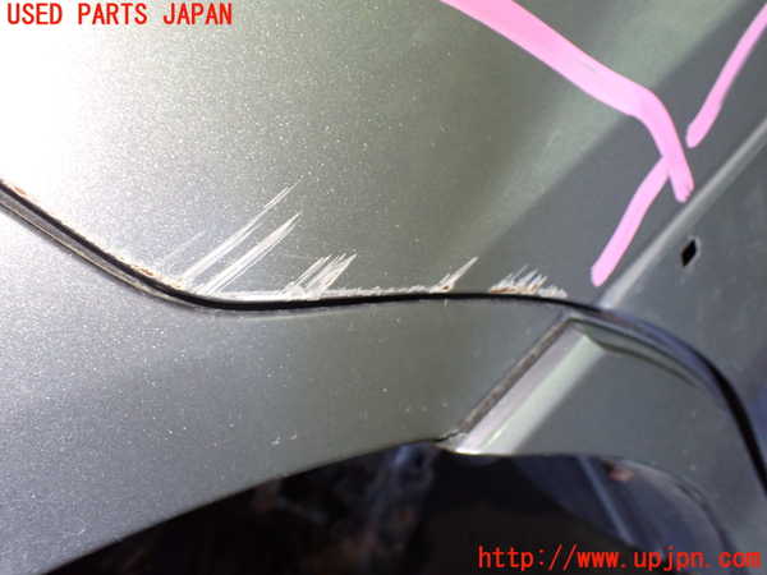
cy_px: 288
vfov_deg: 46.8
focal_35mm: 30
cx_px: 384
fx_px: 665
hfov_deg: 60.0
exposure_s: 1/50
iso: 800
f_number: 2.3
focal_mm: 5.4
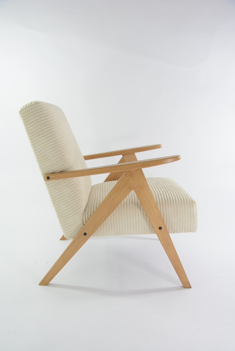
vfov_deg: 57.2
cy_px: 176
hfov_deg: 40.0
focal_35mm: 33
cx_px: 118
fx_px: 323
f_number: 5
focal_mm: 22
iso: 400
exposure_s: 1/100
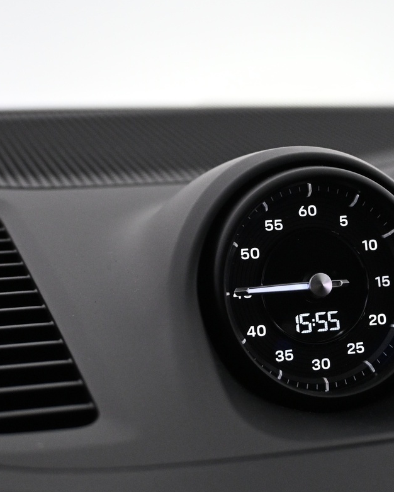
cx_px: 262
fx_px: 1041
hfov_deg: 21.4
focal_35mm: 71
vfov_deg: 26.6
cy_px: 236
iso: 1600
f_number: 4.2
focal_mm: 24.5
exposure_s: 1/60
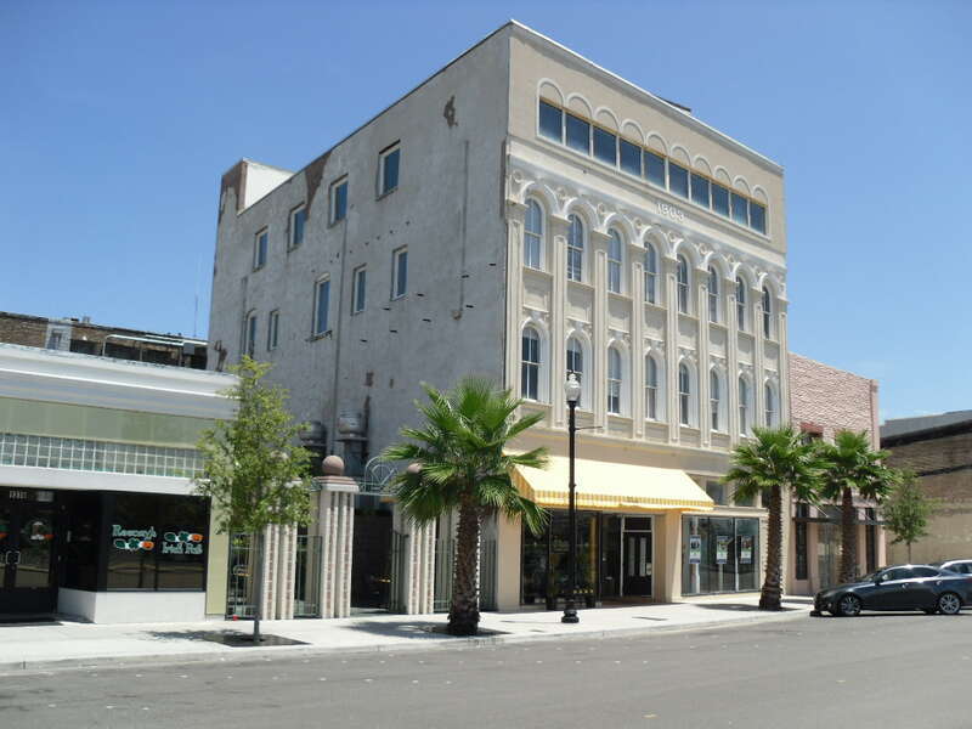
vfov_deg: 41.8
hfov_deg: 54.0
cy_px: 364
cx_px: 486
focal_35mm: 34
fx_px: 955
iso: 80
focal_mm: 6
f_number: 8.1
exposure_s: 1/189
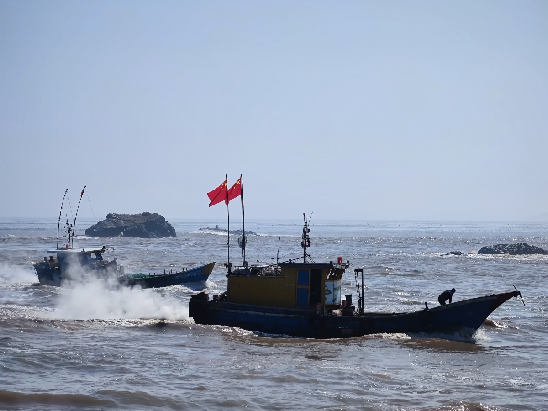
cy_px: 206
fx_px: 1947
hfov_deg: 16.0
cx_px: 274
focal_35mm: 123
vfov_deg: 12.0
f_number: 4.1
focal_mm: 22
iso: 56
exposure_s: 1/593
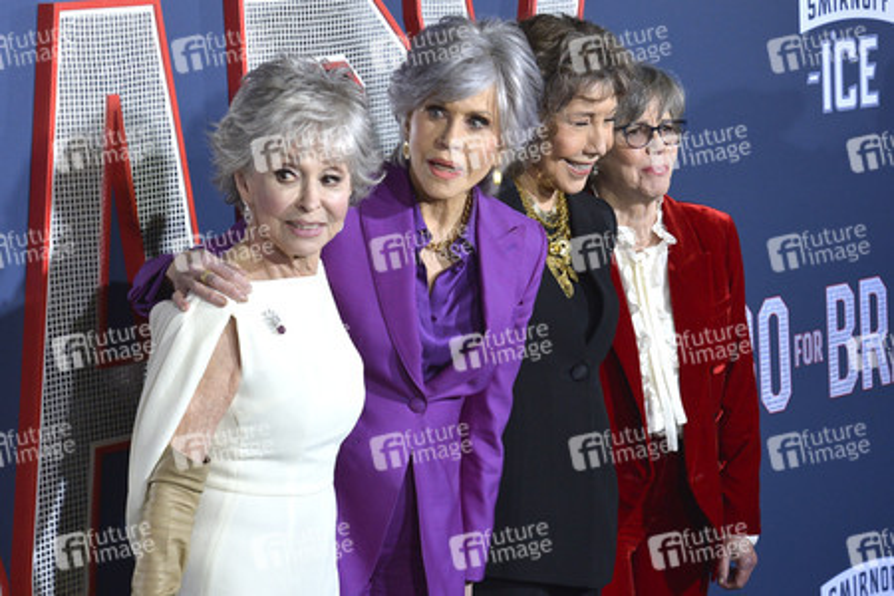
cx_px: 447
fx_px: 3029
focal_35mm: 122
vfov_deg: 11.2
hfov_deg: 16.8
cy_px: 298
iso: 2000
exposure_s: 1/320
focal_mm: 122
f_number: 6.3
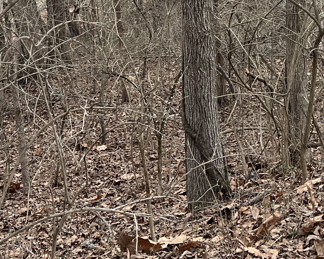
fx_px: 815
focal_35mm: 85
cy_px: -20
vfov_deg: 17.5
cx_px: 202
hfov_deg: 22.4
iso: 50
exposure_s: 1/808
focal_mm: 5.7
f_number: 1.5
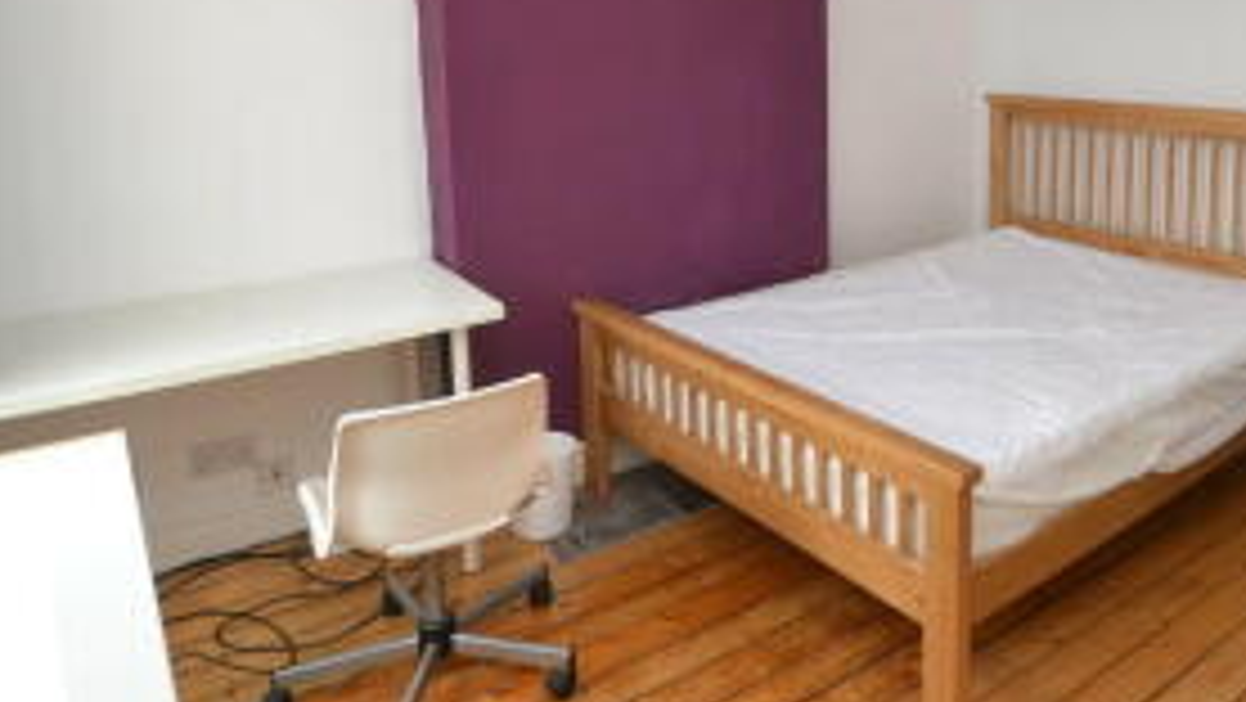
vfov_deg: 41.1
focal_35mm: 27
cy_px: 142
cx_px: 837
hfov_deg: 67.8
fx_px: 892
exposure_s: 1/125
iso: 360
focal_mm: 10
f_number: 5.6
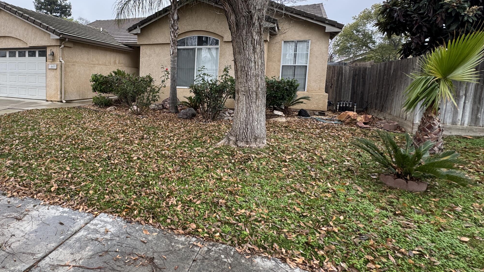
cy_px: 108
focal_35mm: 23
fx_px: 295
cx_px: 146
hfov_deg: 75.2
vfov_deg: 49.2
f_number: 2.2
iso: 40
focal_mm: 2.22
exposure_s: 1/241
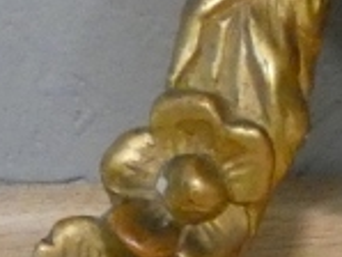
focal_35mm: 419
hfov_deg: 4.7
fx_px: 4143
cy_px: 50
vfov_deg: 3.6
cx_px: 700
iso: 1600
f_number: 4.1
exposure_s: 1/125
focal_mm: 10.8
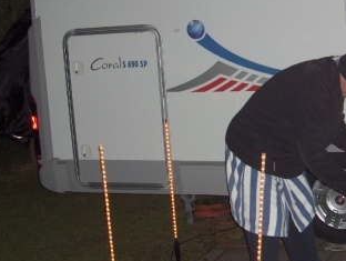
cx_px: 298
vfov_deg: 19.7
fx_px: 751
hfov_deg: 25.3
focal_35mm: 75
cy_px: 119
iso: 100
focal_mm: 8
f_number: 2.8
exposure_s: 1/60
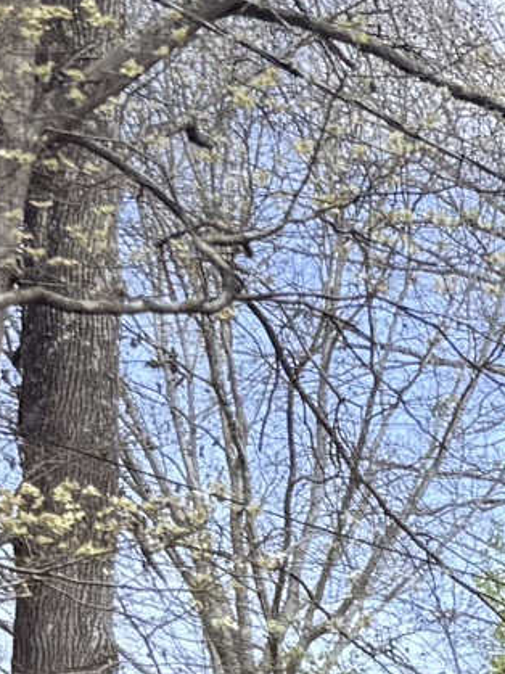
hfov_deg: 6.9
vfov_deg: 10.2
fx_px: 3425
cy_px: 1411
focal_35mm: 176
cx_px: 1856
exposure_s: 1/1314
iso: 80
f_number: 1.78
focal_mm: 6.76
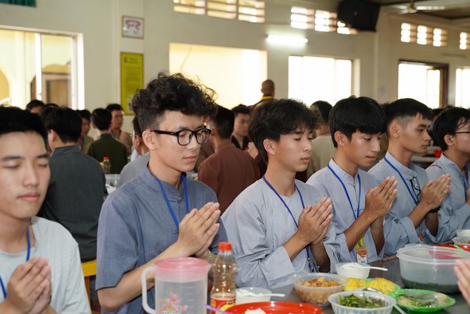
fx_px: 718
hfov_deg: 36.2
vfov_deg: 24.6
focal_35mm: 55
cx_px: 232
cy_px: 157
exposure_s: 1/125
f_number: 3.5
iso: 1250
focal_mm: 50
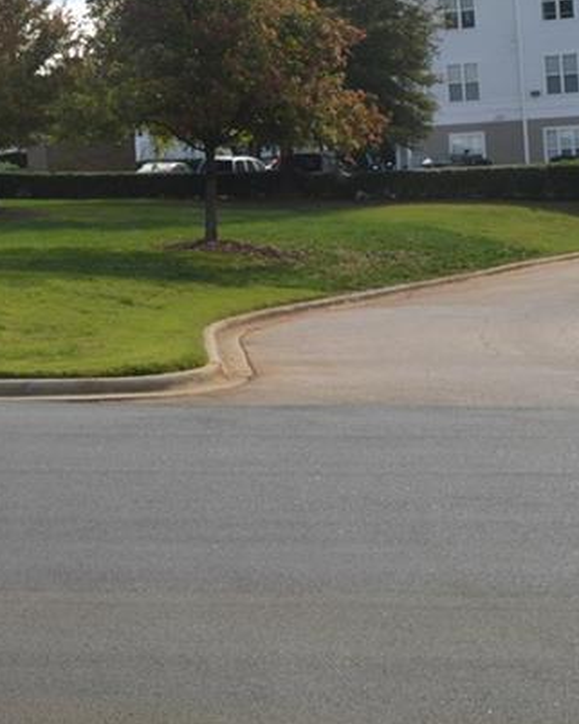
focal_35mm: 79
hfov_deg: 18.4
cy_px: 172
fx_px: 1692
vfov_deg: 23.9
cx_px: -124
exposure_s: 1/200
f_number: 9
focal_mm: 22
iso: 100
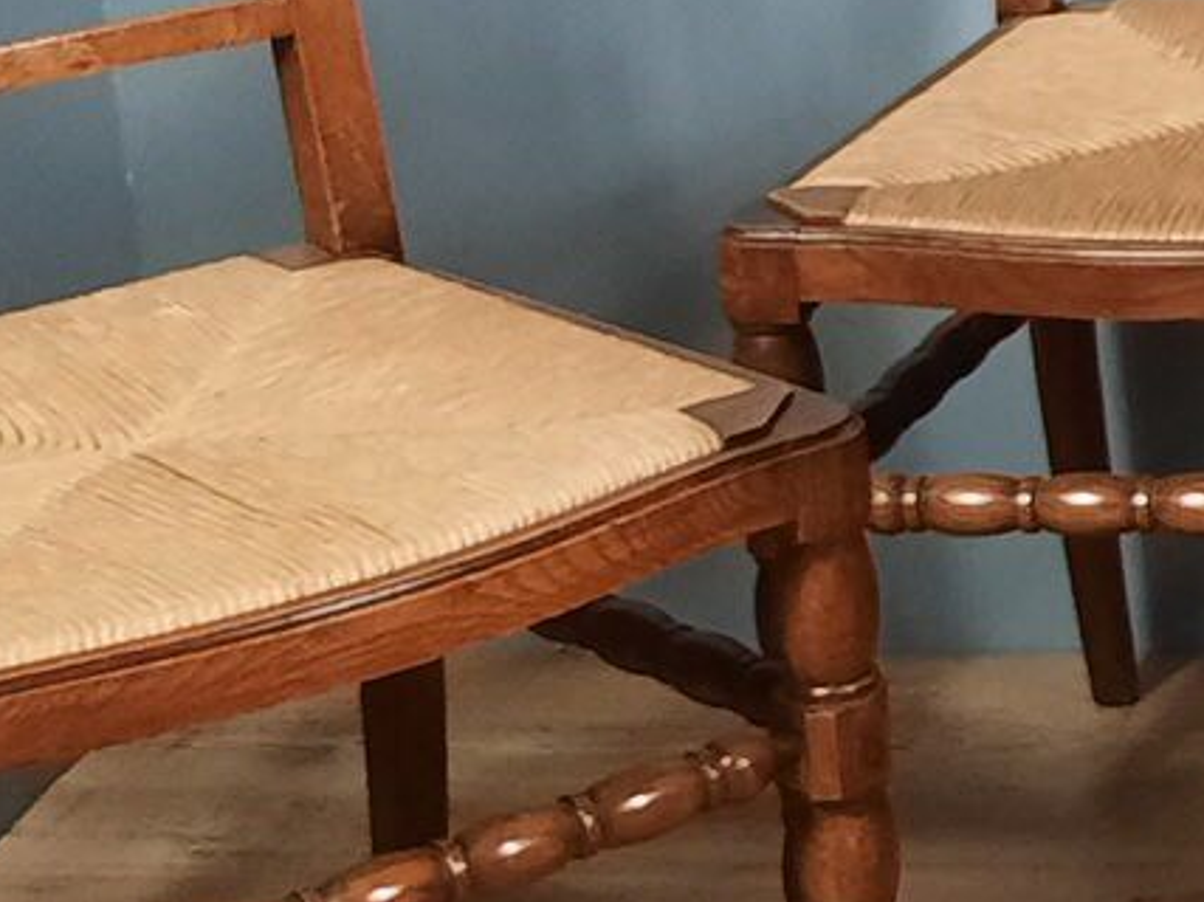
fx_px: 4346
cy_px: 28
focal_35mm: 125
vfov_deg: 11.7
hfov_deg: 14.1
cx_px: 2116
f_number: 2
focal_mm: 4.6
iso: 320
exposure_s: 1/33
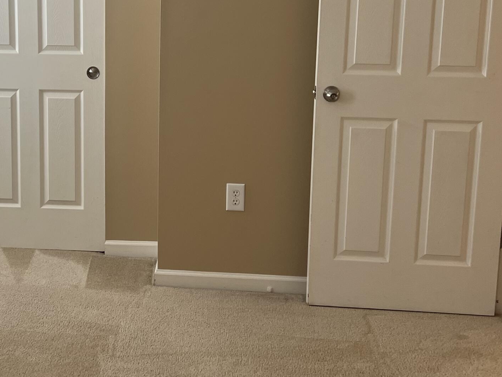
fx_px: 798
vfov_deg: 26.1
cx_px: 109
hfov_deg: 34.0
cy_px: 80
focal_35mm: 55
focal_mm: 5.7
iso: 100
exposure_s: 1/120
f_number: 1.5
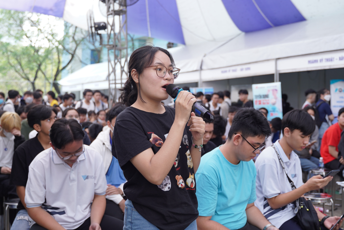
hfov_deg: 43.6
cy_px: 115
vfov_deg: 29.9
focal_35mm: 45
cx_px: 172
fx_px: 430
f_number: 2.8
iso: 200
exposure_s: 1/400
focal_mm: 30
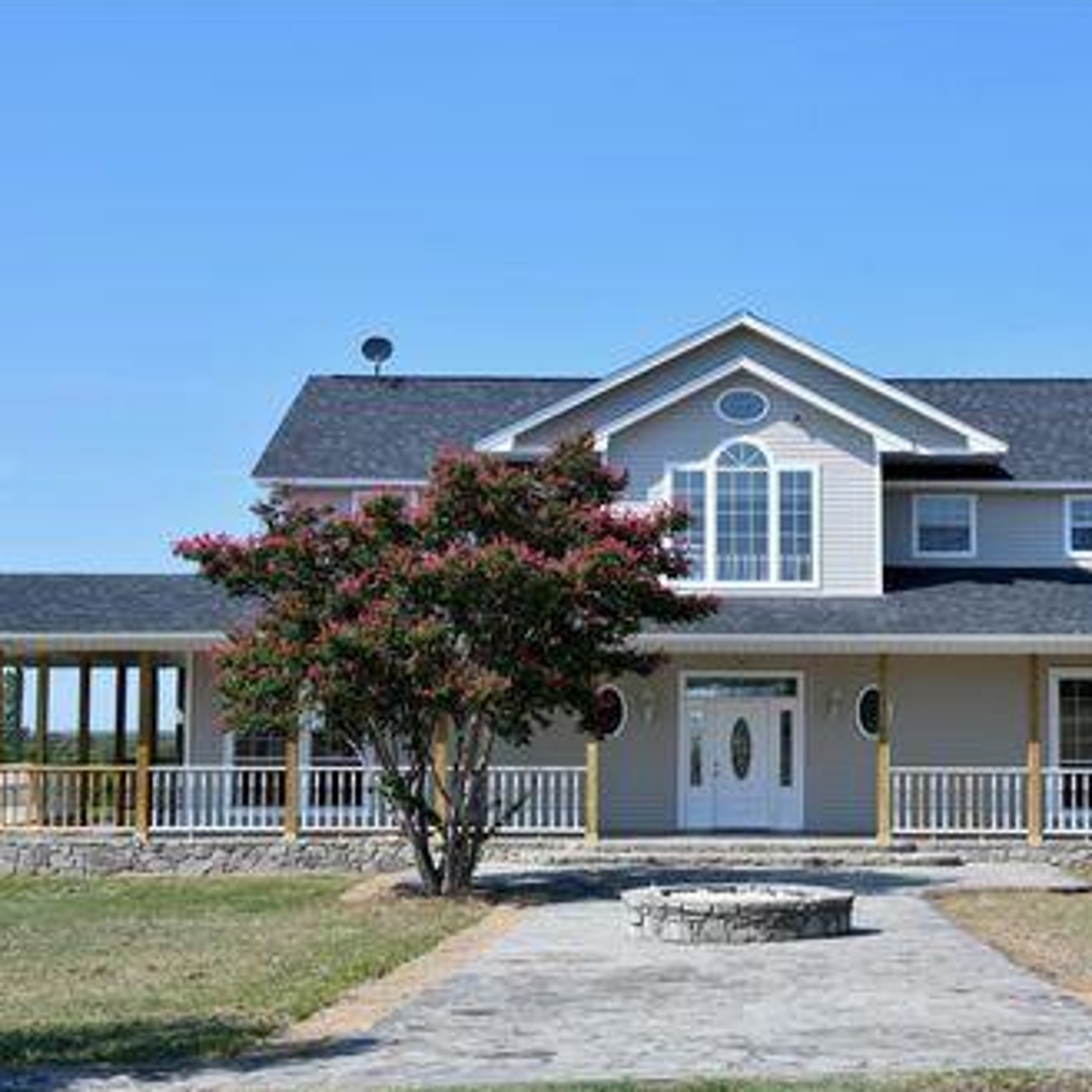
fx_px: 2213
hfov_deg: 27.6
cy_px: 549
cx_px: 724
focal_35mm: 62
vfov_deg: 27.7
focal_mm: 48
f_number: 16
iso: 100
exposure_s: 1/80
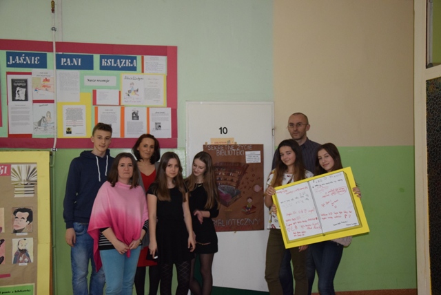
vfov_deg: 34.2
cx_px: 220
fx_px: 478
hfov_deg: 49.5
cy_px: 148
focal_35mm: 39
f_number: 4
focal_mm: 26
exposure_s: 1/60
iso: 2200
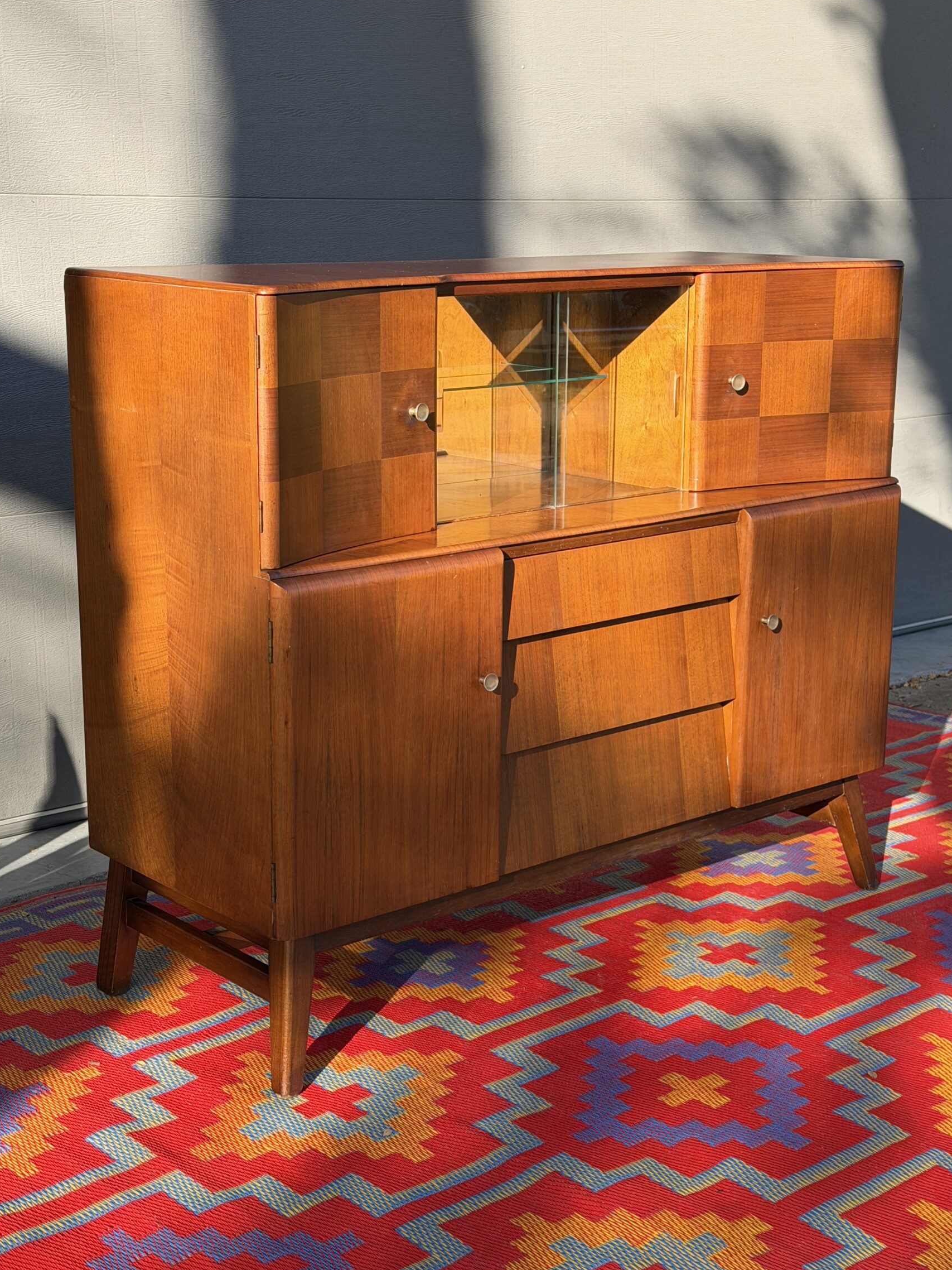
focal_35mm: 54
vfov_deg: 35.5
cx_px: 511
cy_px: 671
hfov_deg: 27.0
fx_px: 1980
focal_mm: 6.76
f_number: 1.78
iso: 64
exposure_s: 1/693
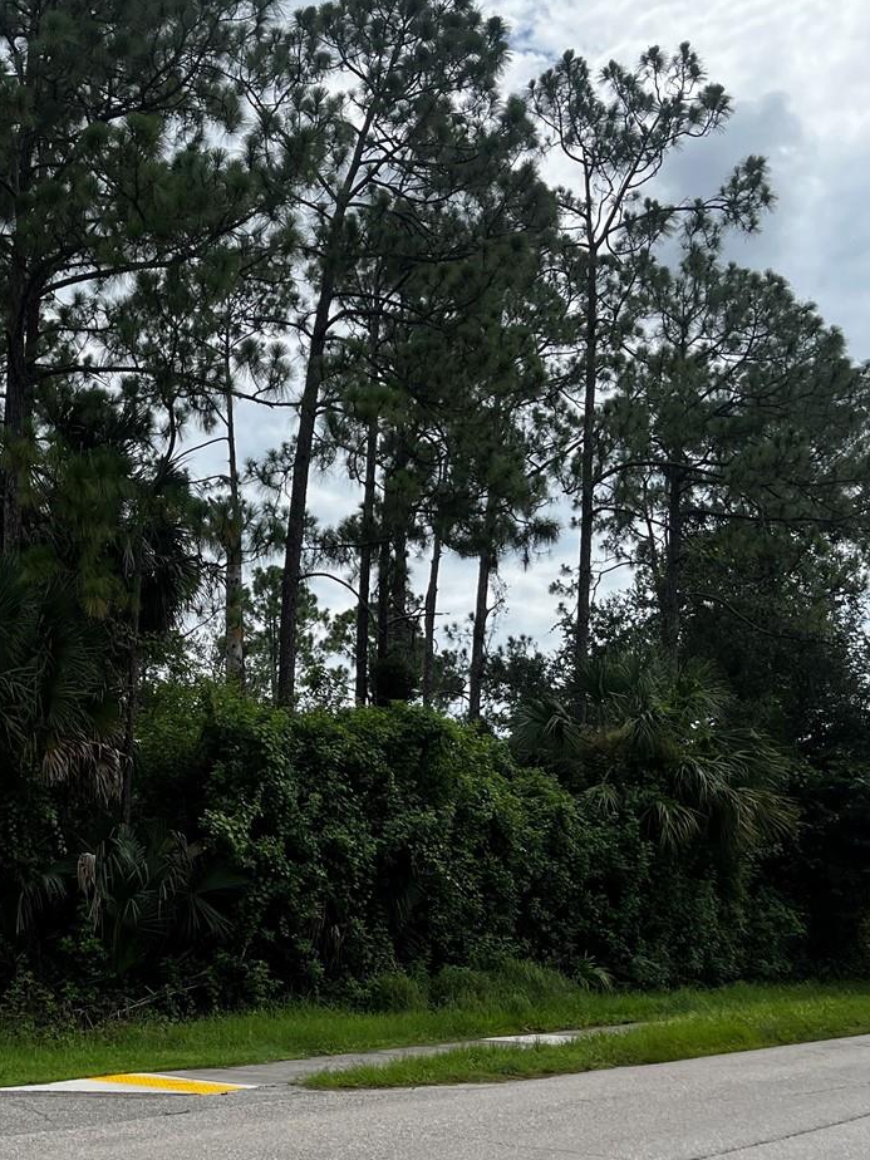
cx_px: 67
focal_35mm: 45
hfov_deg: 30.6
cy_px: 668
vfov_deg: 42.0
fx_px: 1508
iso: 50
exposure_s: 1/3215
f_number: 1.6
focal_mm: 5.1
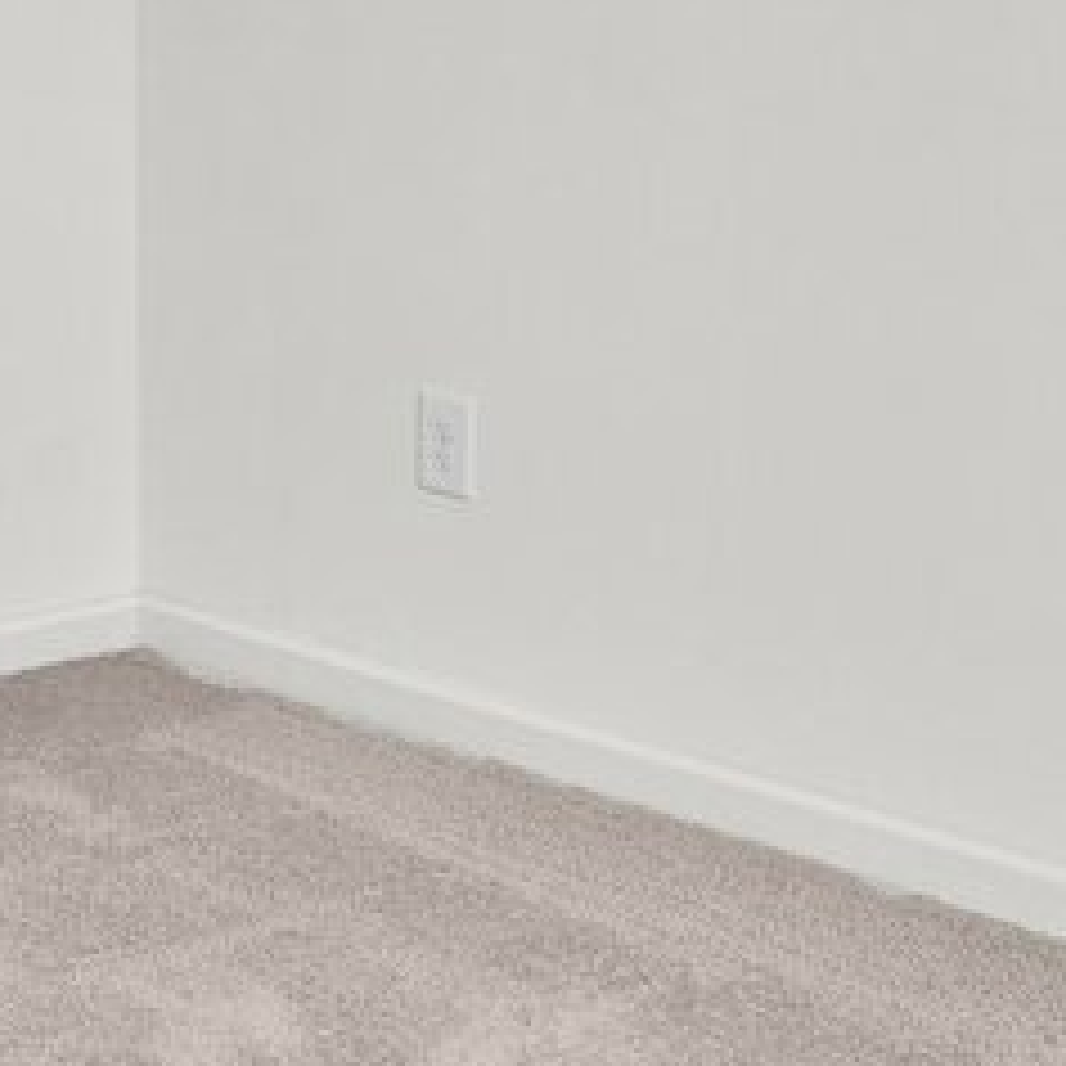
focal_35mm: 74
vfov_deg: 22.1
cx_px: -387
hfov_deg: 20.9
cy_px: -99
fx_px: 2578
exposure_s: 1/2
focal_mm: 16
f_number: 8
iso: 400
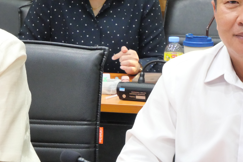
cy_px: 63
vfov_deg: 6.0
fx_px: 1546
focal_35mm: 229
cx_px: 251
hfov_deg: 8.9
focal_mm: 50
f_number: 5.6
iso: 3200
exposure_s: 1/50
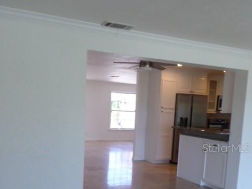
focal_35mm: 39
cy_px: 148
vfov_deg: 35.8
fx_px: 284
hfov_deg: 47.9
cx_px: 125
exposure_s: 1/60
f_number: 3.5
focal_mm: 5
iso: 250
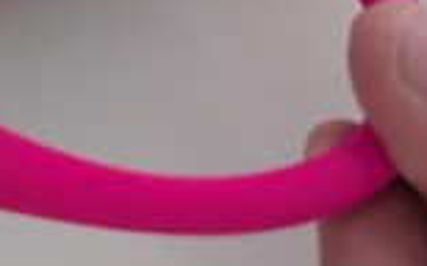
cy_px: -58
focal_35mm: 66
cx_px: -3
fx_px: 767
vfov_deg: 18.6
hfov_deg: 29.0
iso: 633
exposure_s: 1/32
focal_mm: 6.81
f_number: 1.85
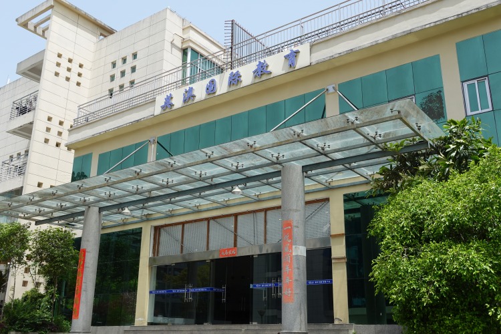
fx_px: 501
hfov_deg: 53.1
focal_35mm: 36
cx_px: 250
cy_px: 167
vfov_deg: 36.9
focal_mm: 13.76
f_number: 5.6
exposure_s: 1/320
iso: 125
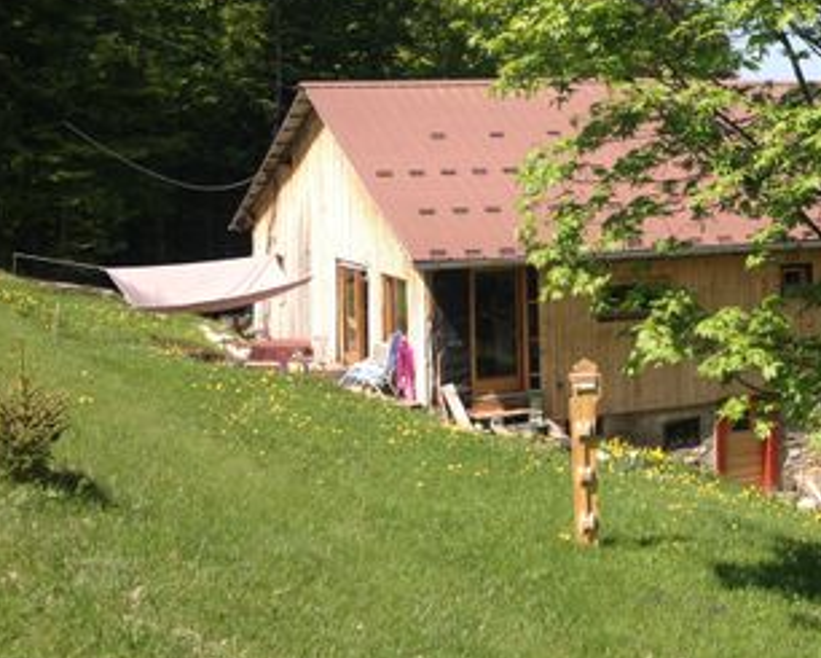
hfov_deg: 27.3
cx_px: 730
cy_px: 220
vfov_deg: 22.7
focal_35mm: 67
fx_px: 1629
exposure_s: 1/951
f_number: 2.4
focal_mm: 4.28
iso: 50
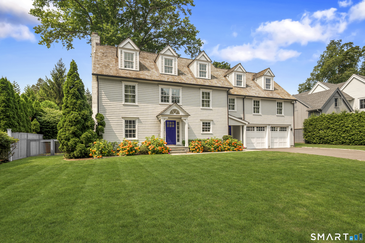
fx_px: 172
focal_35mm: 17
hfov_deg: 93.3
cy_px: 122
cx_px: 182
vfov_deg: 70.4
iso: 250
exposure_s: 1/200
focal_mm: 17
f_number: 9
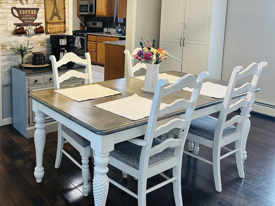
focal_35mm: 35
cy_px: 62
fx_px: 278
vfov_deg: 40.0
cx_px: 78
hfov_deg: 51.0
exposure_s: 1/120
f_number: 1.78
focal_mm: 6.86
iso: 200
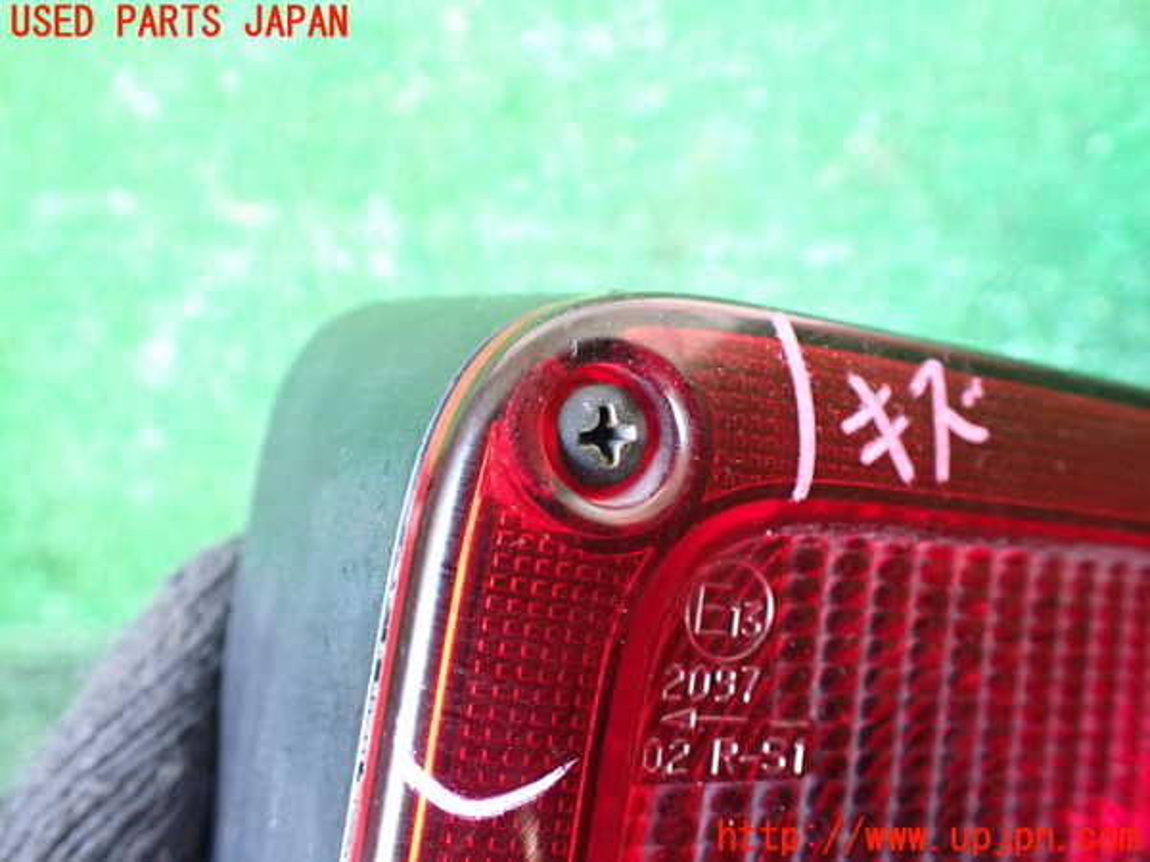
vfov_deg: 46.8
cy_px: 431
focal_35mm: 30
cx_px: 575
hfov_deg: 60.0
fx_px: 997
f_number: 2.3
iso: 800
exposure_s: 1/30
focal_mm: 5.4
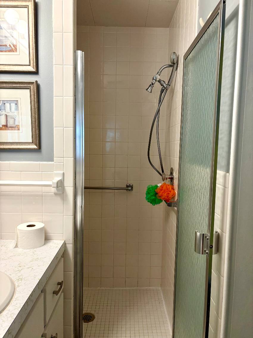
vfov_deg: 67.3
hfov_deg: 53.1
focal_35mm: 26
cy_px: 169
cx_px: 126
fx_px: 253
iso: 64
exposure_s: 1/60
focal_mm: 5.96
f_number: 1.6
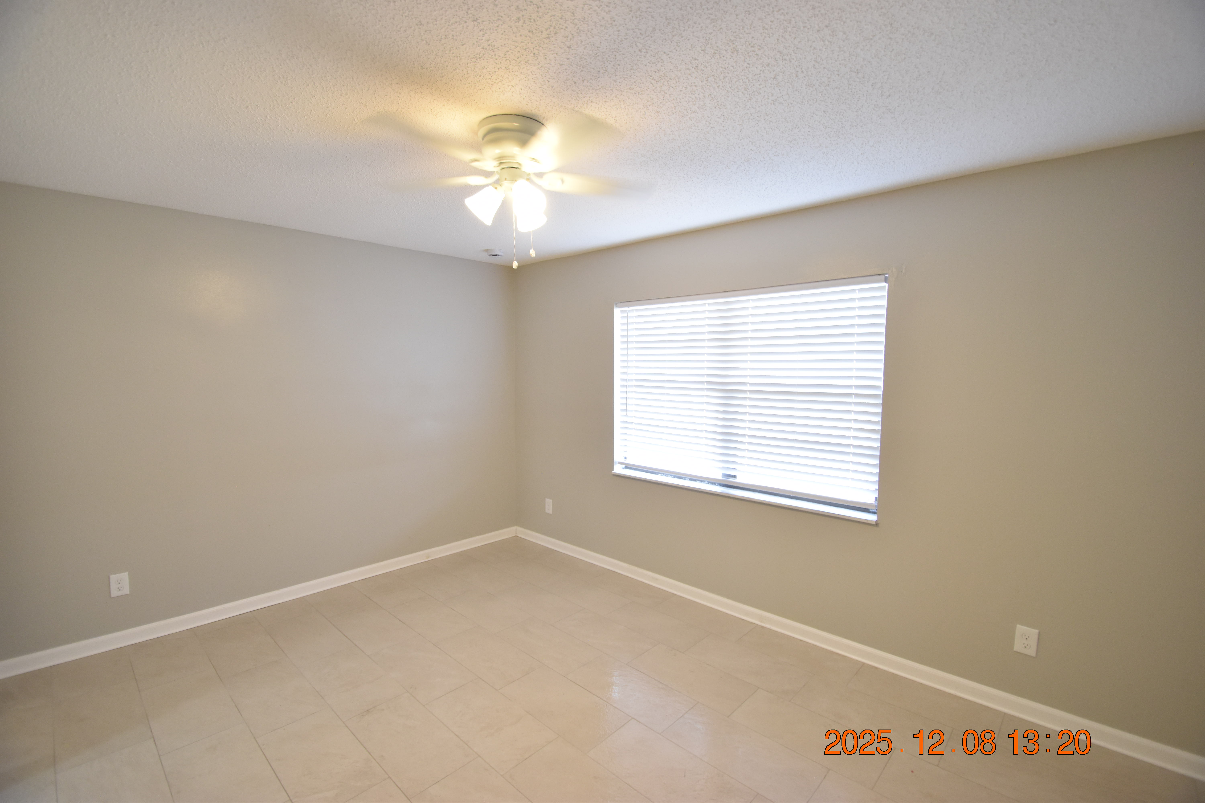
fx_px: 502
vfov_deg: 77.3
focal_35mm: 15
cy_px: 402
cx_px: 602
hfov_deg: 100.4
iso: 800
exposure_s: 1/60
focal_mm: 10
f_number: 3.5
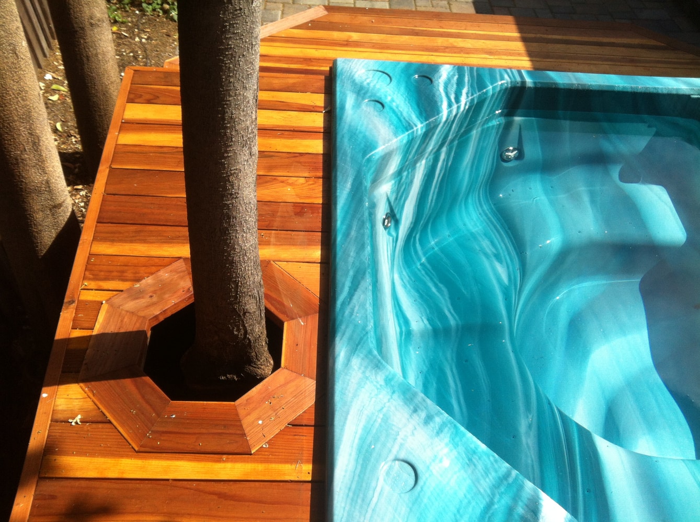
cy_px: 261
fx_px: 707
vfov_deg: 40.6
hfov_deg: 52.7
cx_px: 350
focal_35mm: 35
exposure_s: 1/1117
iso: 80
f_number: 2.8
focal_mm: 3.85
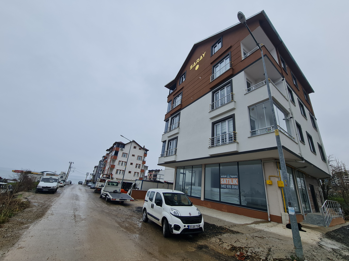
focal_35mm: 13
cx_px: 174
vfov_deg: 89.9
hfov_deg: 106.2
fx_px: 131
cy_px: 130
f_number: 2.2
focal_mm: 2.2
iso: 50
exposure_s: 1/1124
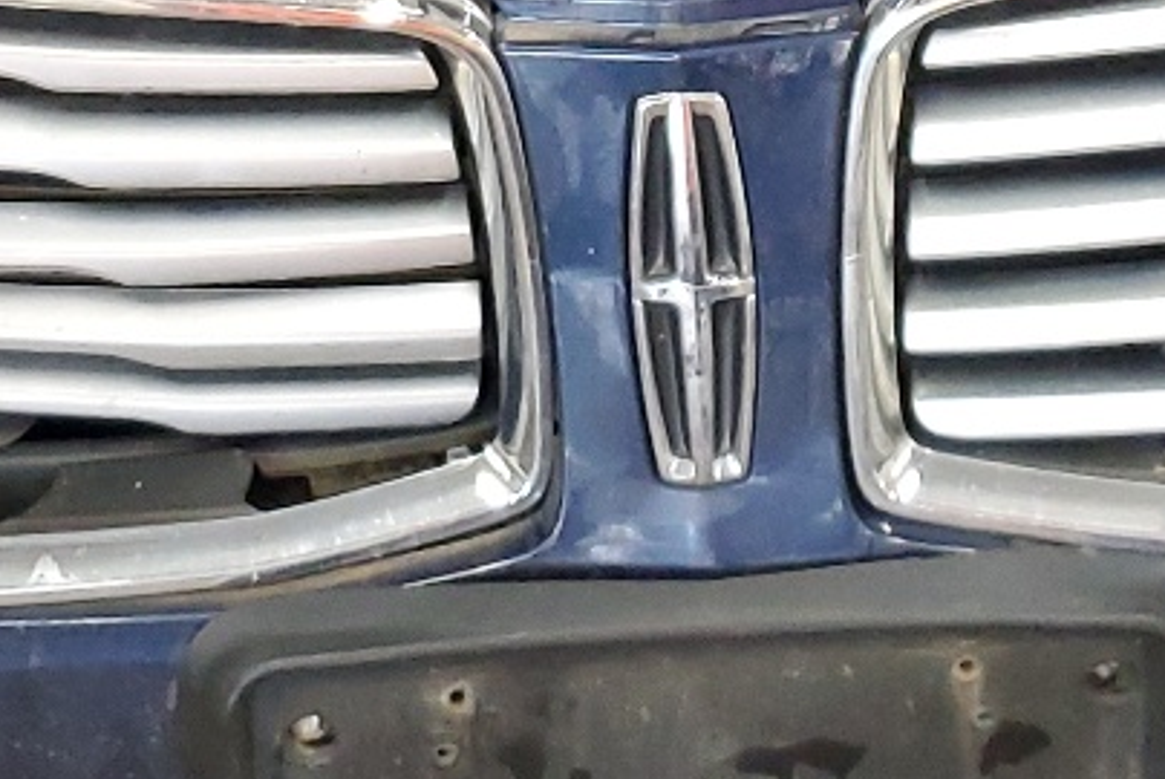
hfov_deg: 19.1
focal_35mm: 107
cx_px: 735
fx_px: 3465
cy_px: -340
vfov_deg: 12.3
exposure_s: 1/60.2
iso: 287
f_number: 1.5
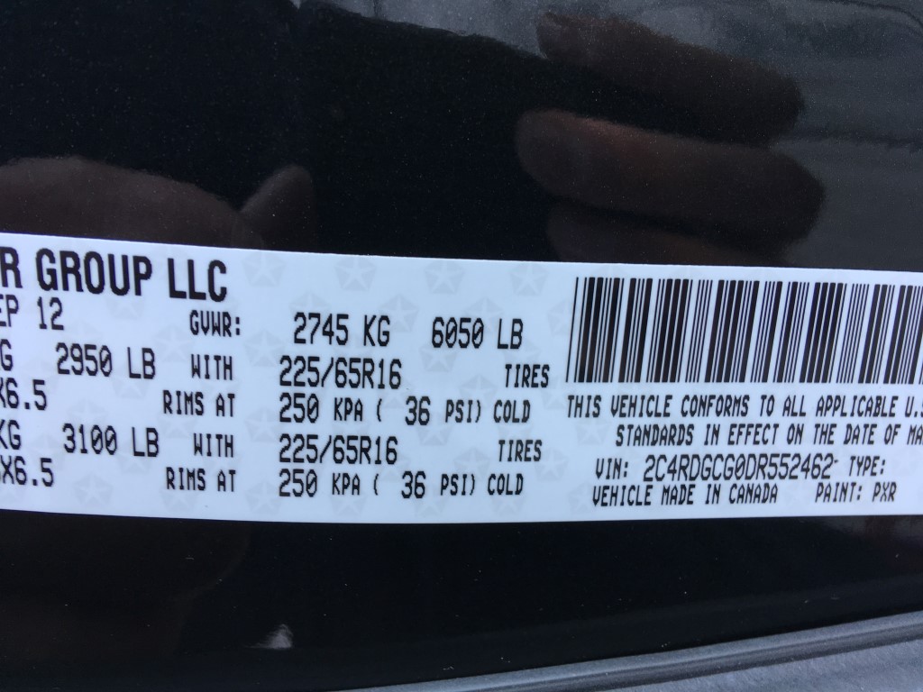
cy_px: 346
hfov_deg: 61.7
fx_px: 773
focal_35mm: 29
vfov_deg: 48.2
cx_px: 462
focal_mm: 4.15
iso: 32
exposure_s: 1/60
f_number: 2.2
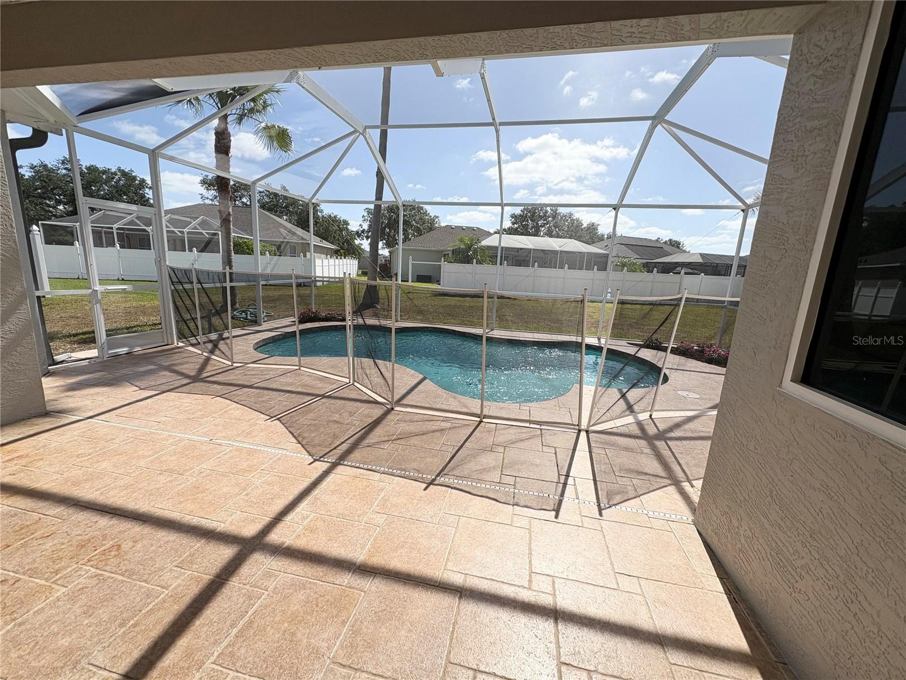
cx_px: 453
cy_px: 340
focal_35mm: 14
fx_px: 366
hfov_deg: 102.1
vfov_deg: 85.7
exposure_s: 1/1449
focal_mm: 2.22
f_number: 2.2
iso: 40
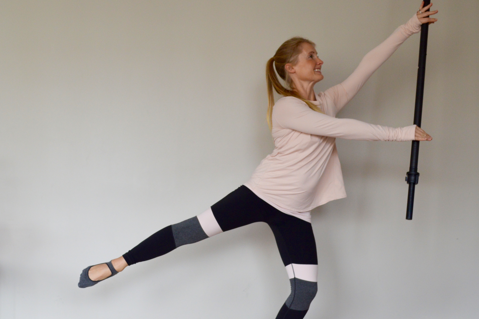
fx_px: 625
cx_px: 208
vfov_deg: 28.6
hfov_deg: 41.9
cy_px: 180
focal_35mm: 47
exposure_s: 1/80
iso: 400
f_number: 4.5
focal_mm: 22
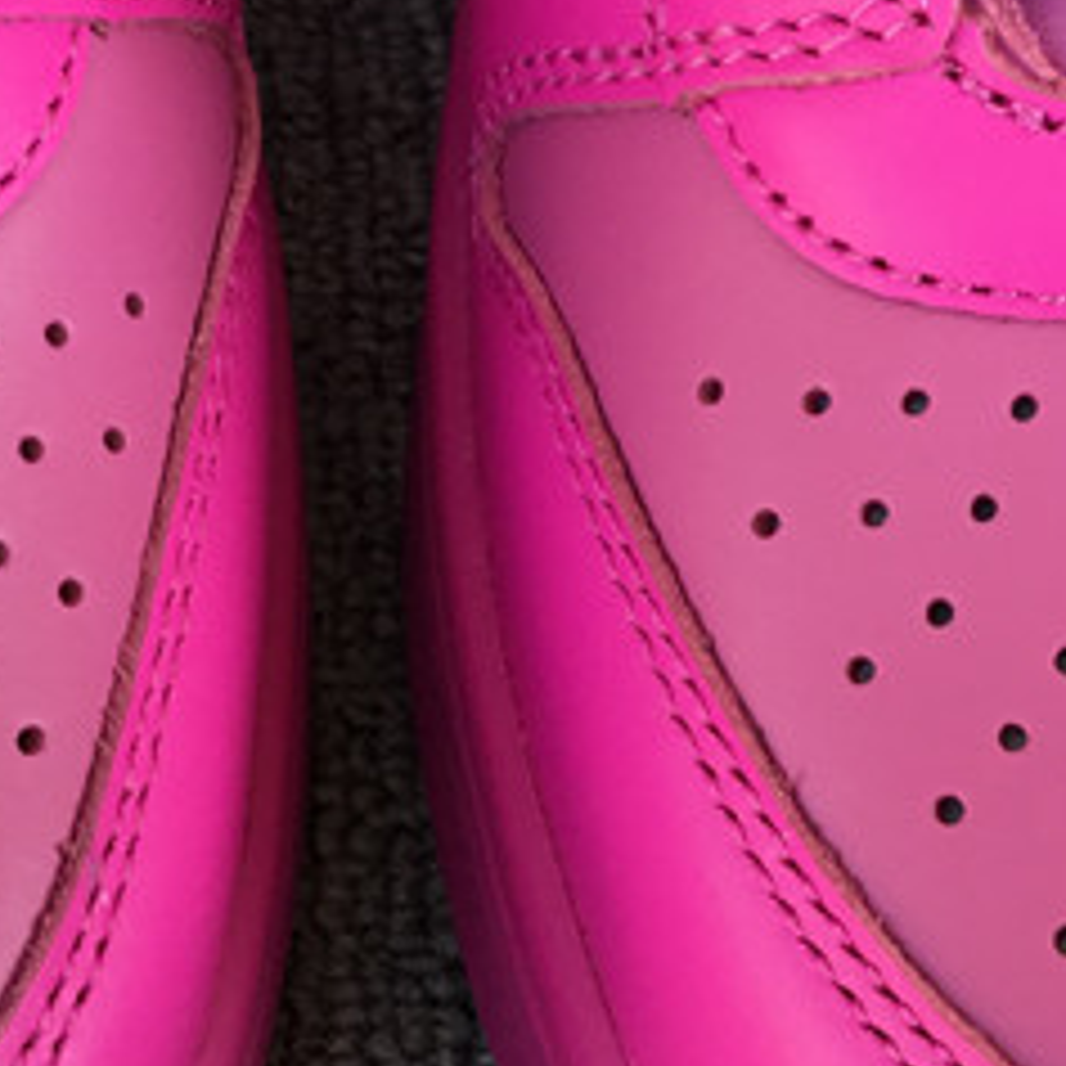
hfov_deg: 16.6
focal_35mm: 104
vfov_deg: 16.6
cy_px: 151
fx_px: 3623
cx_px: 229
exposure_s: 1/100
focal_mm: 3.3
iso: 40
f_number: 2.4
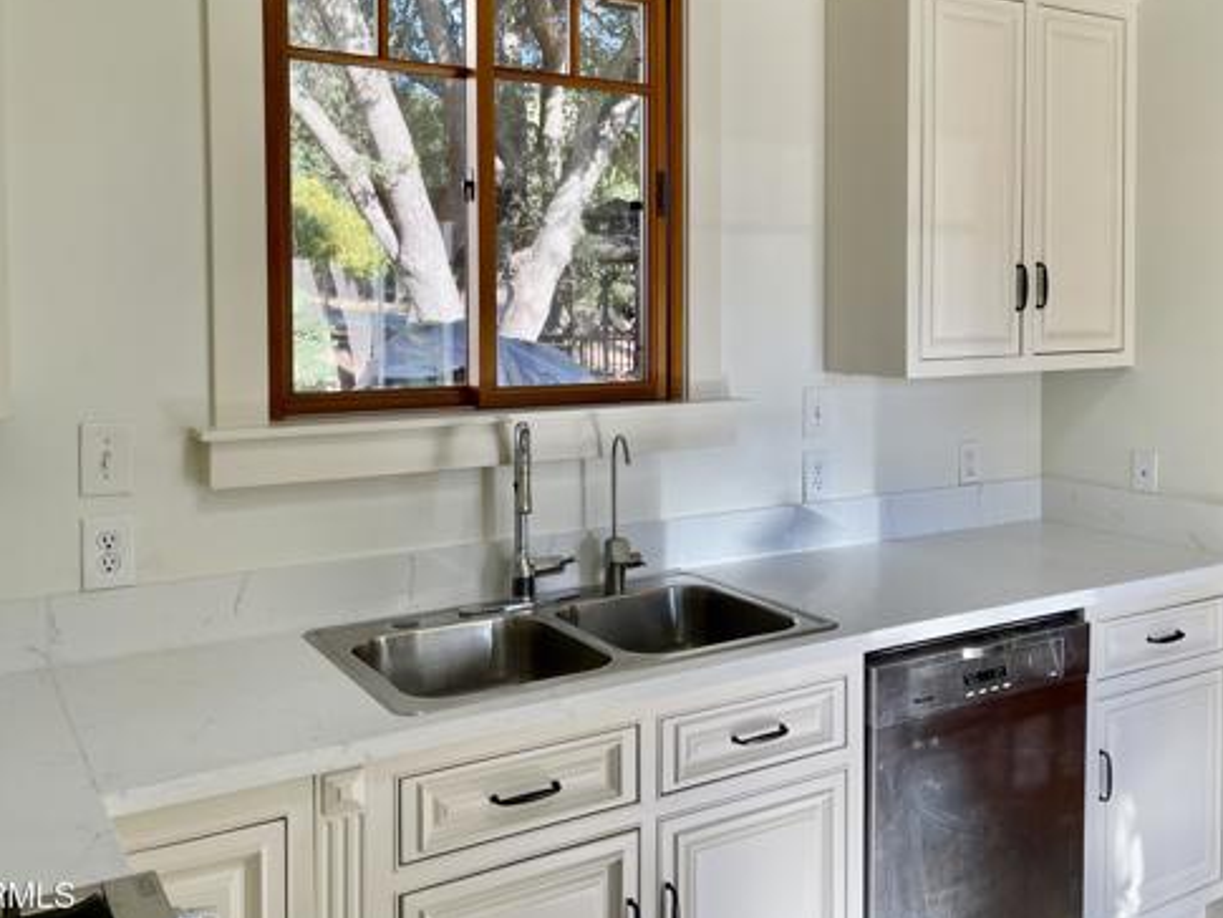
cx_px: 762
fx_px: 1166
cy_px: 346
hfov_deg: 54.7
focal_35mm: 33
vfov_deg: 42.6
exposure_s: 1/148
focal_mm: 5.1
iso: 32
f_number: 1.6
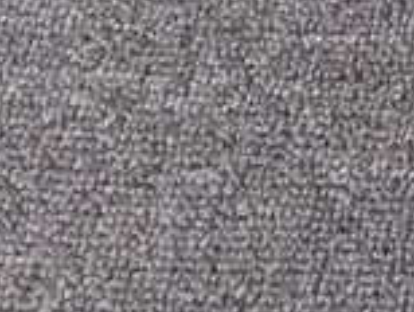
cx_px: 1065
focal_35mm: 181
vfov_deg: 8.2
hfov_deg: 9.4
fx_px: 2168
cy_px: 87
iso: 25
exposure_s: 1/243
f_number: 2.4
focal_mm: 3.3
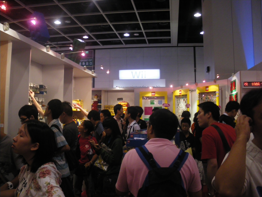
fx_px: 272
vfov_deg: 39.7
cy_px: 98
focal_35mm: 36
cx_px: 131
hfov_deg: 51.4
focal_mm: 6.3
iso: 400
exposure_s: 1/60
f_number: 3.5
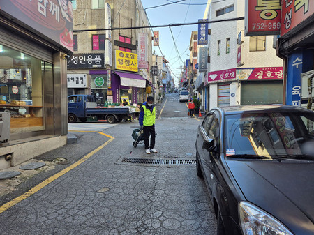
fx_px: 209
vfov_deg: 58.8
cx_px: 157
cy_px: 118
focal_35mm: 23
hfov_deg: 74.0
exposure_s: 1/431
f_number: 1.8
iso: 25
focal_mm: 5.4
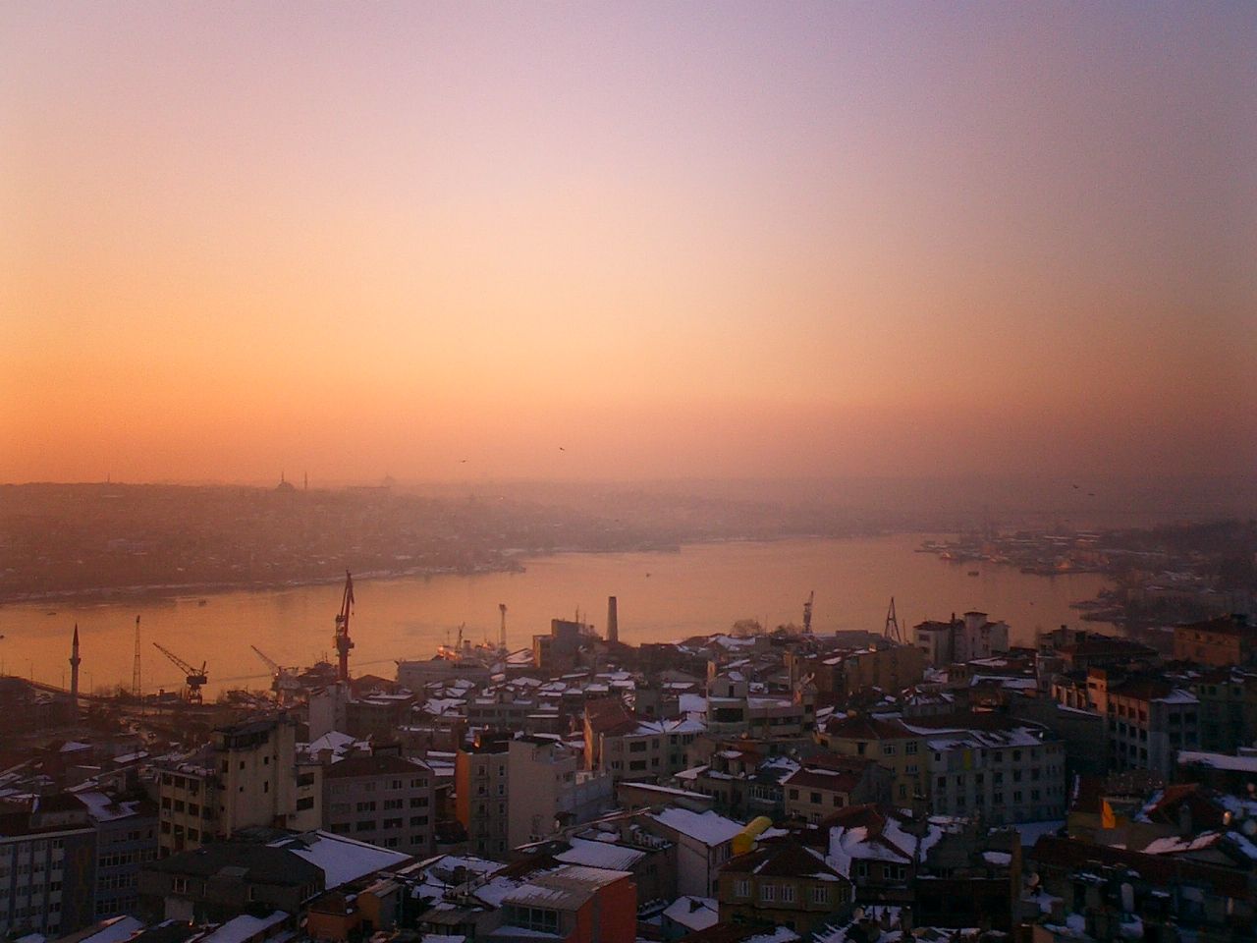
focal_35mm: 37
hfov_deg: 50.1
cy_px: 472
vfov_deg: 38.7
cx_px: 628
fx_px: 1344
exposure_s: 1/500
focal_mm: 5.6
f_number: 3.5
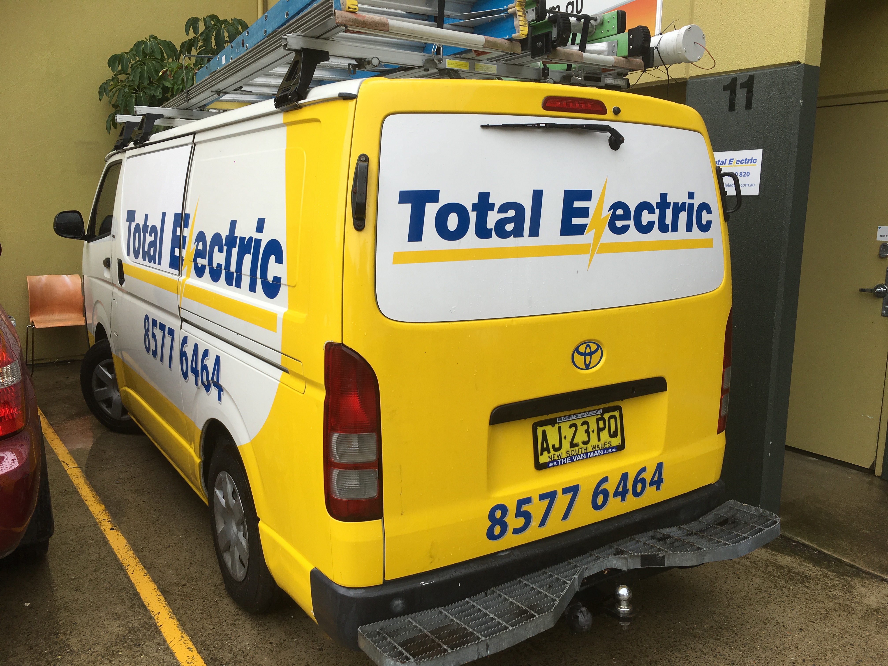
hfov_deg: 61.7
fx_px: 744
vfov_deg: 48.2
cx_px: 444
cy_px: 333
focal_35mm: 29
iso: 25
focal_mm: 4.15
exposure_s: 1/836
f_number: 2.2
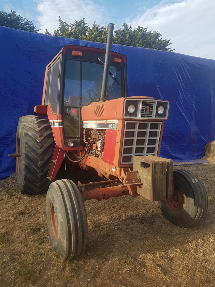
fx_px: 215
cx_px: 108
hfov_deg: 53.1
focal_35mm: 26
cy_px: 144
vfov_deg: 67.3
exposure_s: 1/674
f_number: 1.7
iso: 40
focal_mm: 4.2
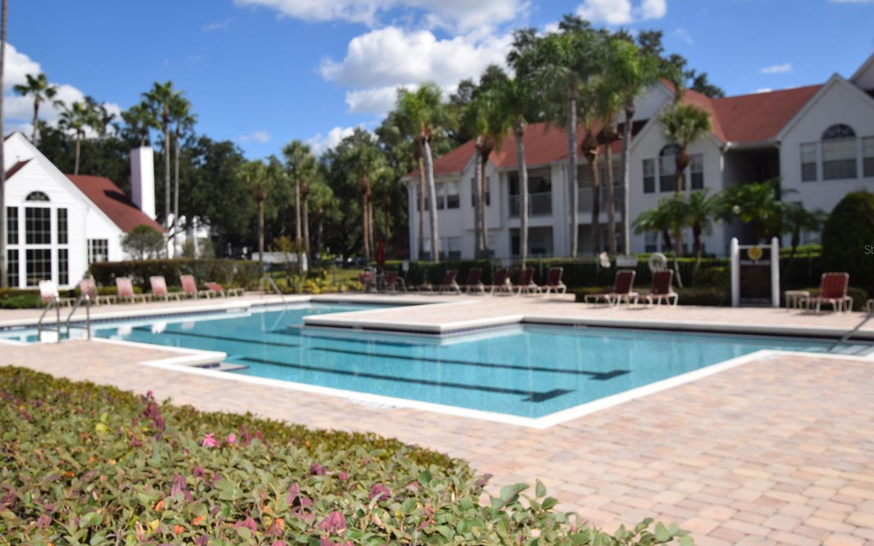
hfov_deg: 58.1
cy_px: 249
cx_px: 445
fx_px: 786
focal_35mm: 33
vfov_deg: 38.3
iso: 100
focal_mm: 20
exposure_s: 1/200
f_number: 11
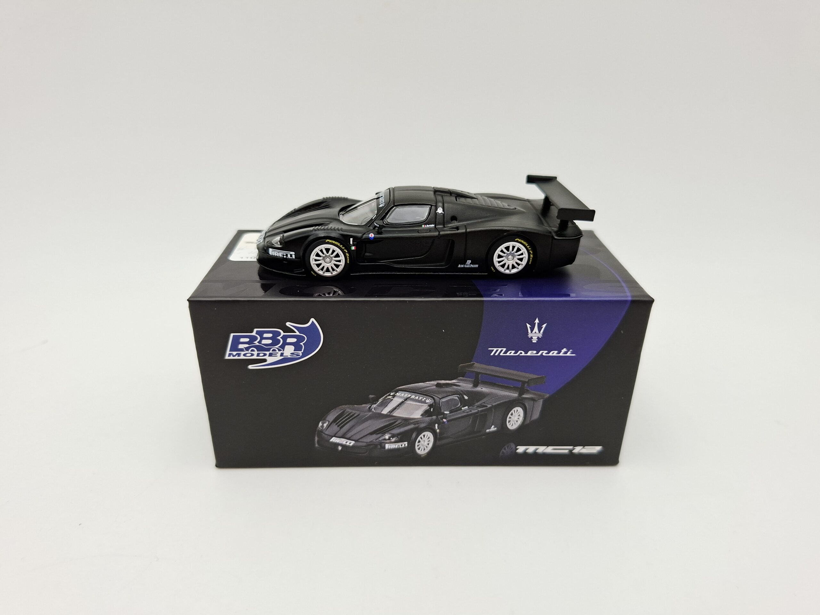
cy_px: 308
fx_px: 545
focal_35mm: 23
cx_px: 410
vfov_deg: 58.9
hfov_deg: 73.9
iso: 50
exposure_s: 1/281
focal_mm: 5.54
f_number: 1.8
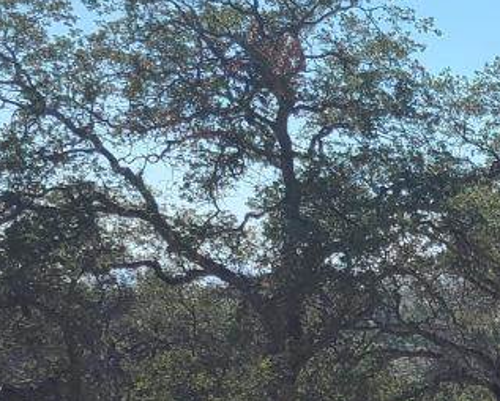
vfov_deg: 12.5
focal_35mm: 120
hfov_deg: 12.9
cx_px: 1142
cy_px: 525
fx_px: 1777
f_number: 1.8
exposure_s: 1/2021
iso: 40
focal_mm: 5.4
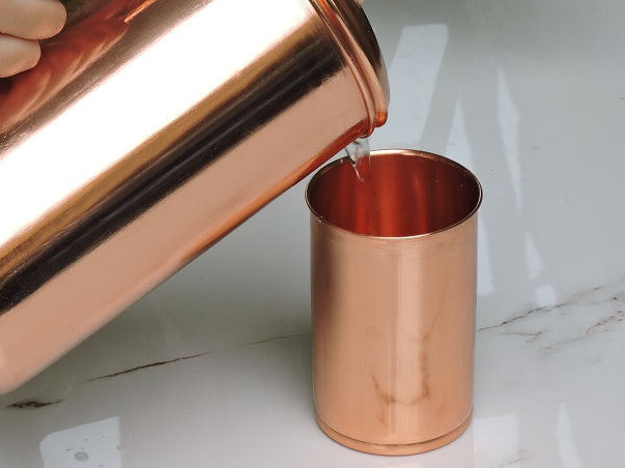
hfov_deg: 8.8
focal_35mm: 224
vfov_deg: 6.6
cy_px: 83
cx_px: 204
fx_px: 4044
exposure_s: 1/80
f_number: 8
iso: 100
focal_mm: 24.2
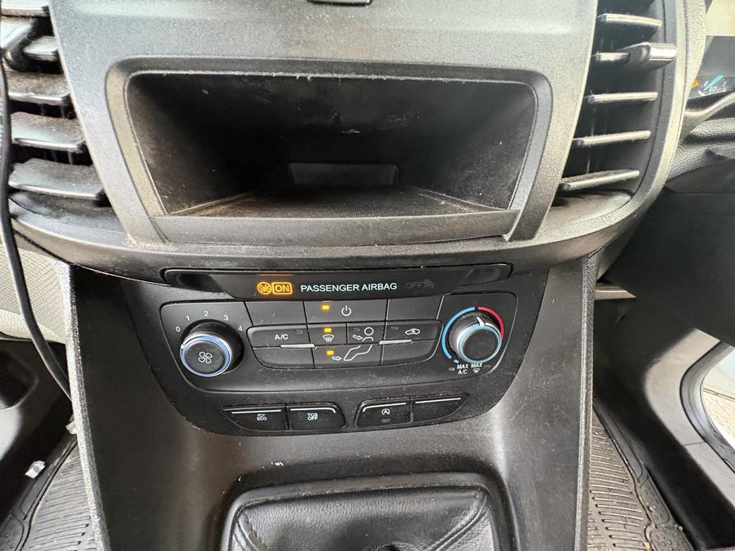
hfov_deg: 102.1
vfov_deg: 85.7
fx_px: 297
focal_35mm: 14
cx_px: 368
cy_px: 276
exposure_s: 1/60
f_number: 2.2
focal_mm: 2.22
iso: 800
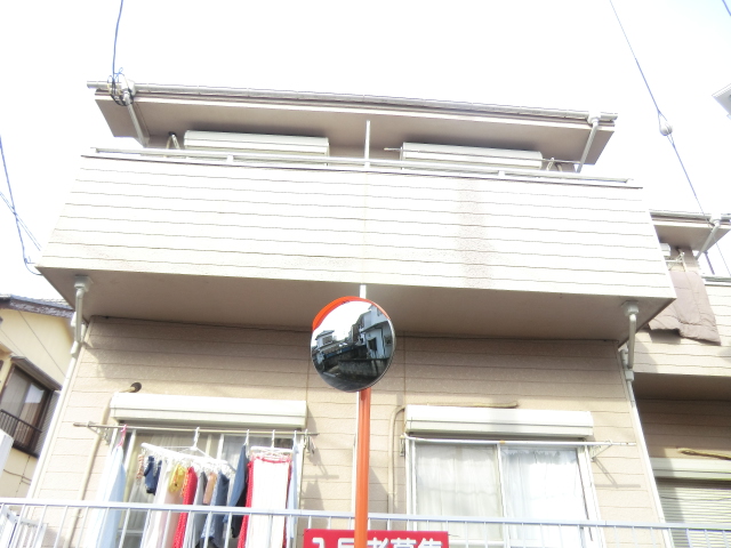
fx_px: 507
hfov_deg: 71.6
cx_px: 366
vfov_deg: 56.8
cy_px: 274
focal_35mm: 24
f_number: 3.2
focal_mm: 4.3
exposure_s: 1/250
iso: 80
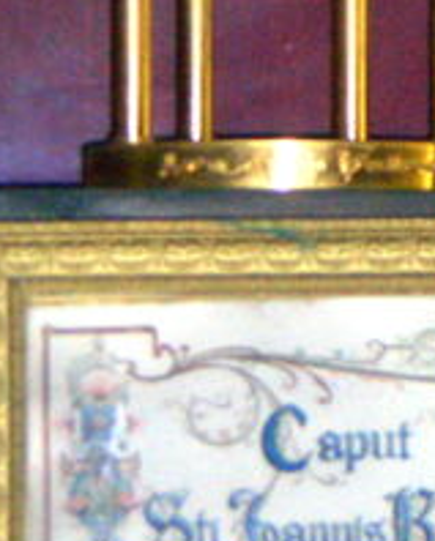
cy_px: -87
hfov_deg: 6.0
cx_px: 342
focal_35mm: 260
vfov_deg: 7.4
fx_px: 4175
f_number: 4.4
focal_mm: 14.6
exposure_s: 1/60
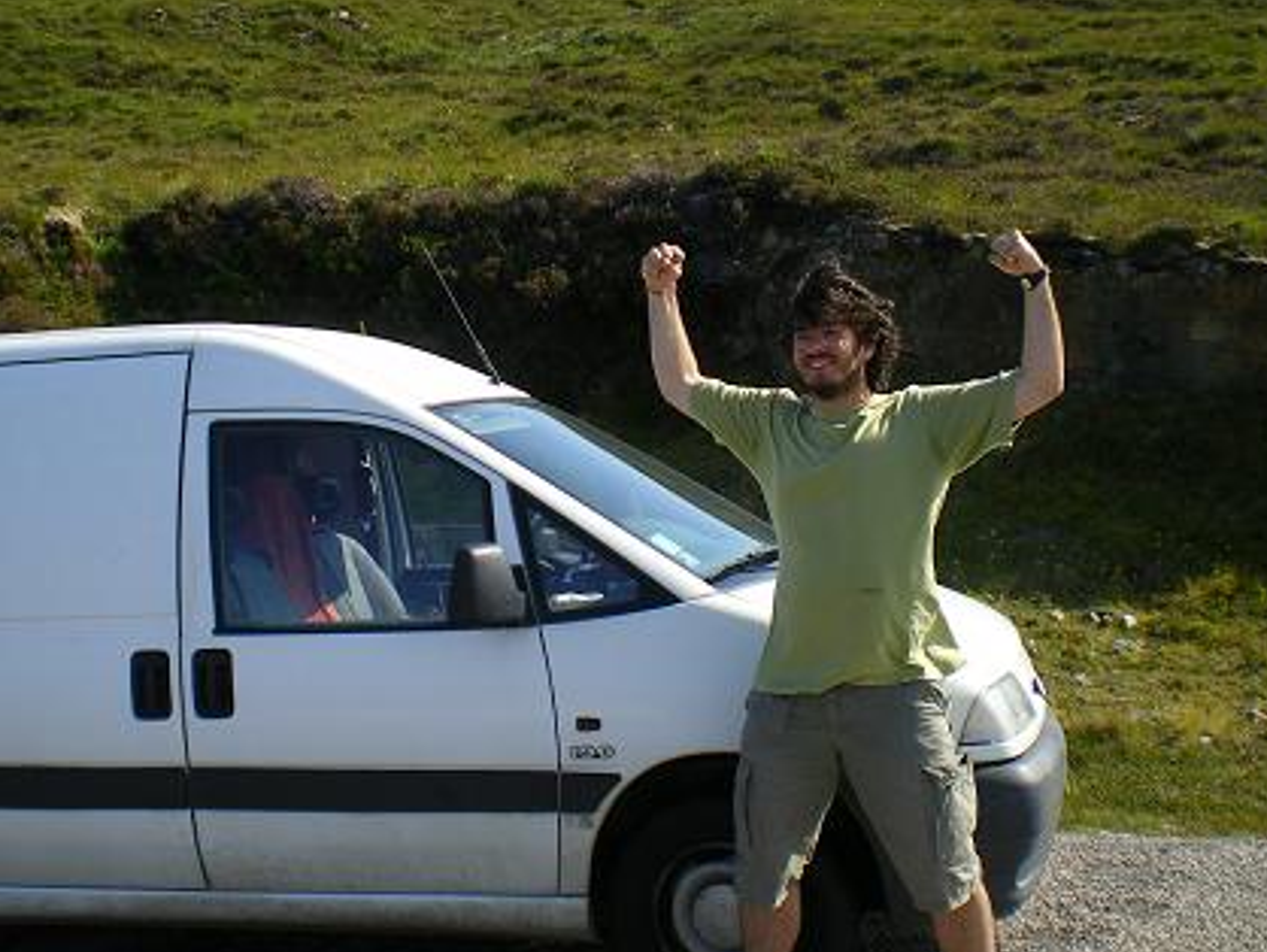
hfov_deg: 39.6
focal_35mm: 48
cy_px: 485
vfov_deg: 30.3
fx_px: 1758
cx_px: 555
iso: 64
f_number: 4.6
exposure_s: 1/250
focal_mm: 6.3
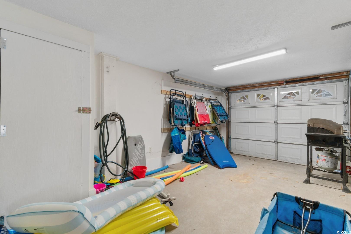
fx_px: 146
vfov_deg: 77.3
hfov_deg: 100.4
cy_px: 117
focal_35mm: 15
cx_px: 176
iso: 100
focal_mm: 10
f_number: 4.5
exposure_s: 1/10
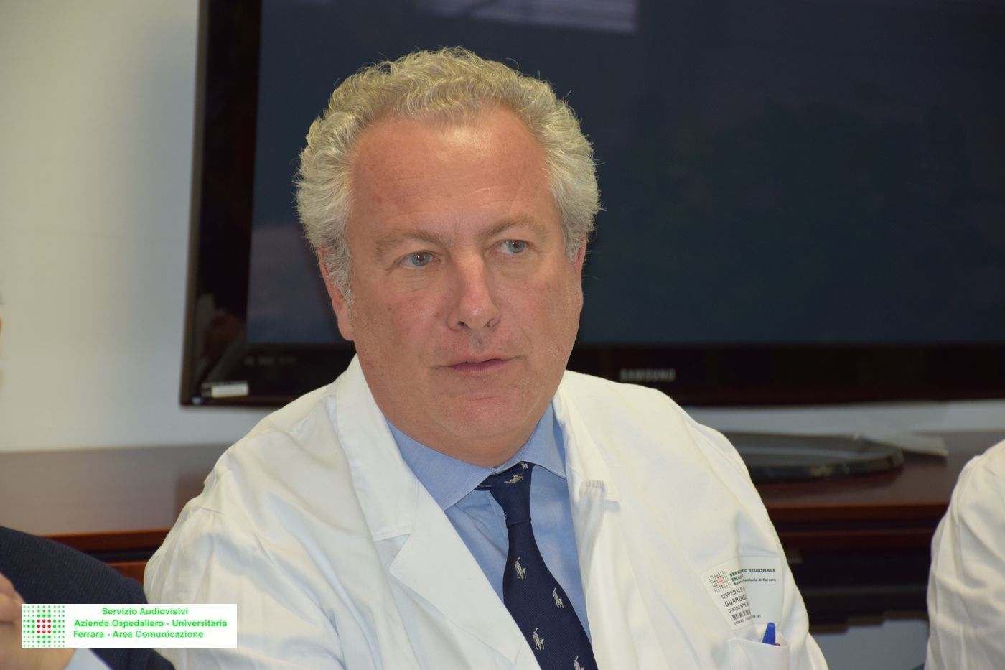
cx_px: 502
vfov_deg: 9.6
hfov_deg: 14.4
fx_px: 3977
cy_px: 335
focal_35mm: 142
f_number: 5.3
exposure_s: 1/80
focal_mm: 95
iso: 800
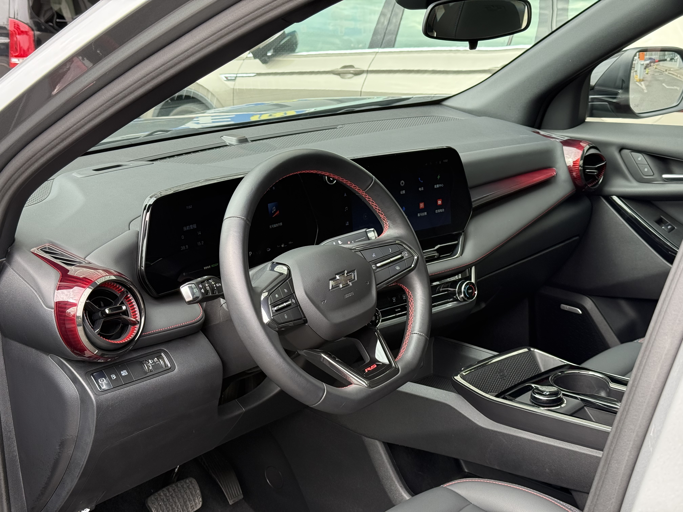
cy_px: 256
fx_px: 947
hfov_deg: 39.7
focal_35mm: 48
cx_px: 342
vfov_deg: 30.3
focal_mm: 6.76
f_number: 1.78
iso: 100
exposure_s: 1/327
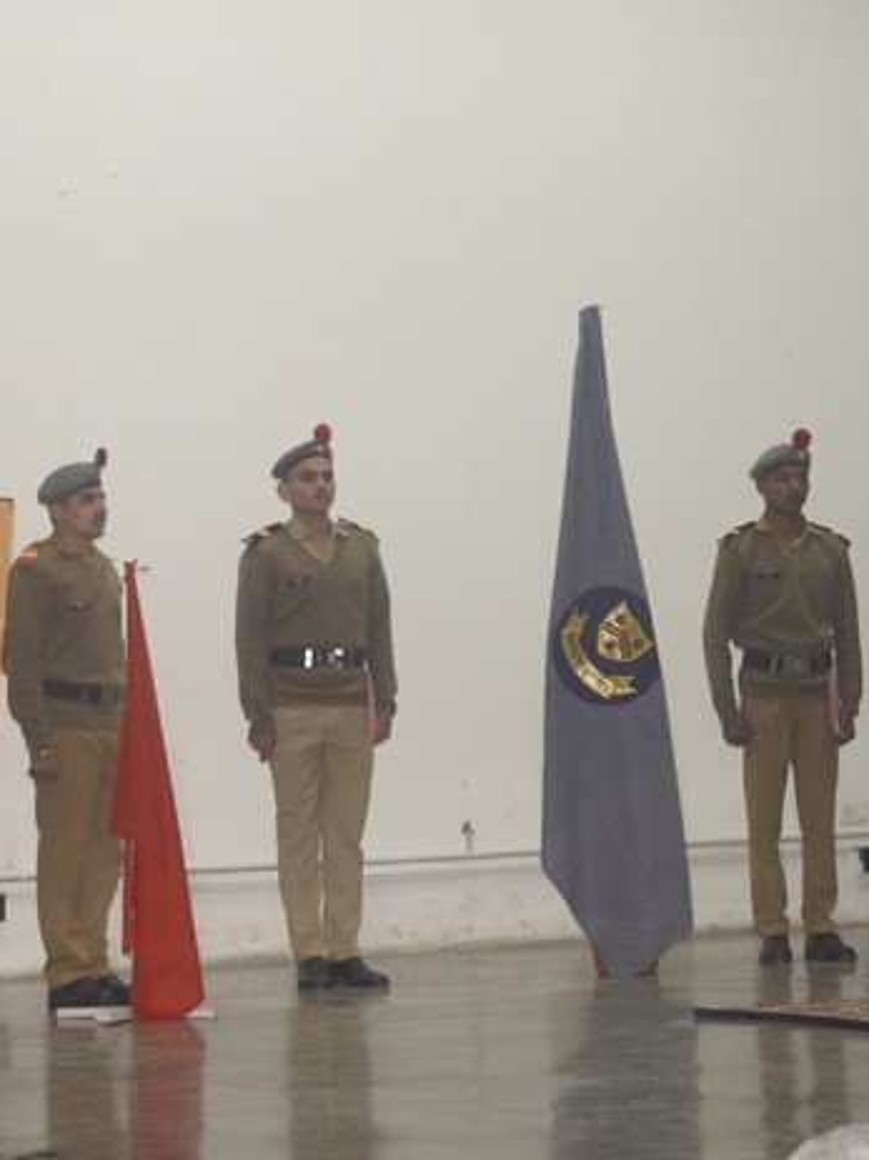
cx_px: 33
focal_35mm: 109
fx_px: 3650
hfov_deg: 13.4
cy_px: 581
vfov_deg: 18.0
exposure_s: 1/100
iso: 2000
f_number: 5.6
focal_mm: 50
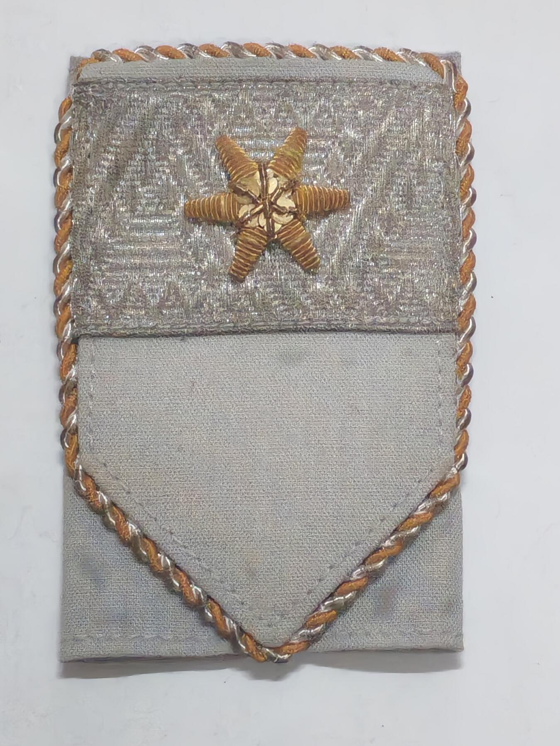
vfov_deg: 13.9
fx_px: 3063
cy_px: 373
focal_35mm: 142
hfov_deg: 10.4
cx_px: 280
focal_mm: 5.52
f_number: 1.95
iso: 1000
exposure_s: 1/33
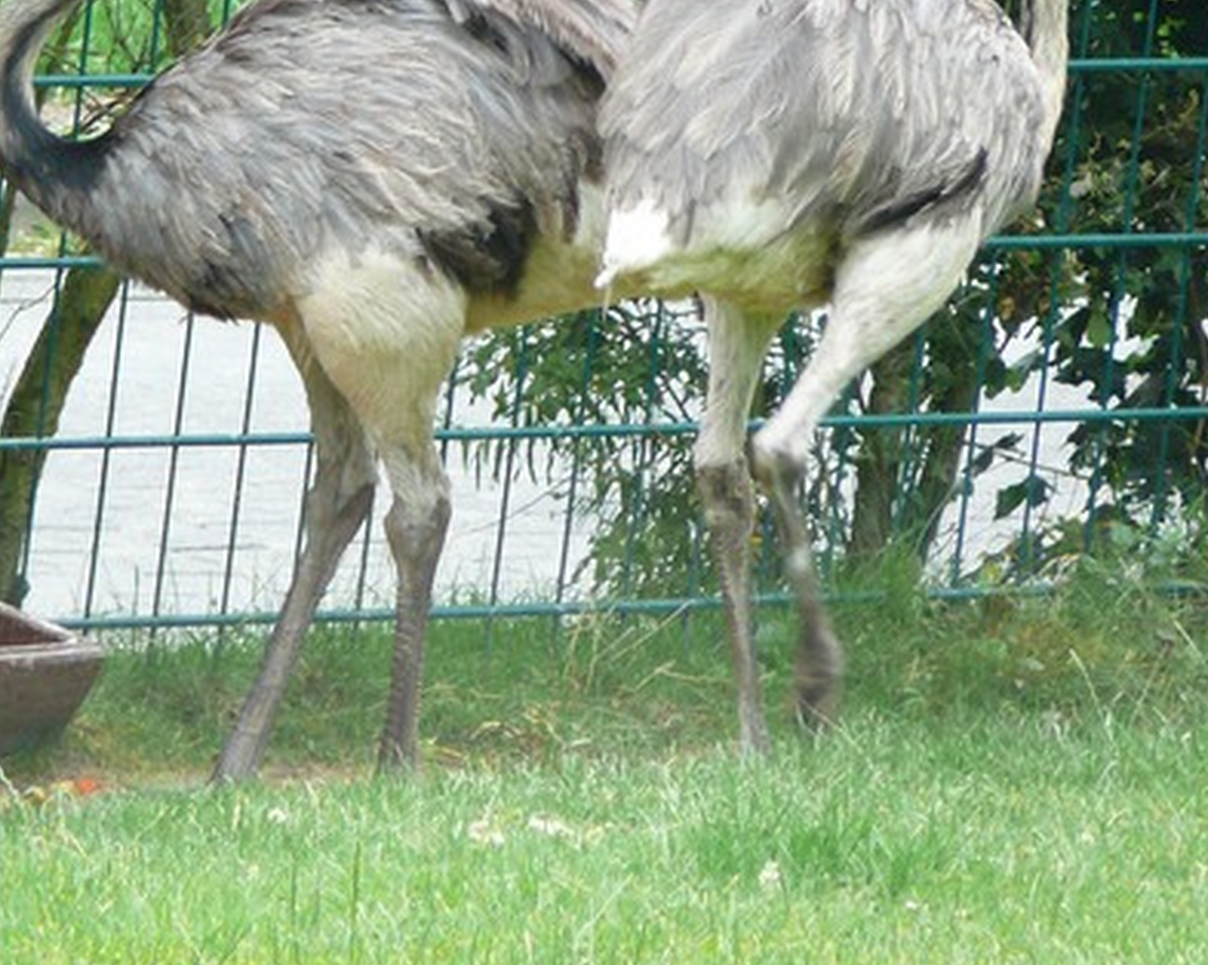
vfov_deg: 2.0
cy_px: 163
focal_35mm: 782
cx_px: 310
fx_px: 27944
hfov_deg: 2.5
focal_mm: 88.8
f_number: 3.7
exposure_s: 1/80
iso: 200
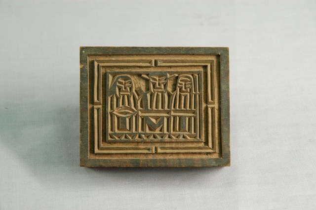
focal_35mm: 105
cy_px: 105
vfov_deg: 13.0
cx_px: 158
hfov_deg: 19.5
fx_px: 920
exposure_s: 1/15
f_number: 8
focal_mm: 70
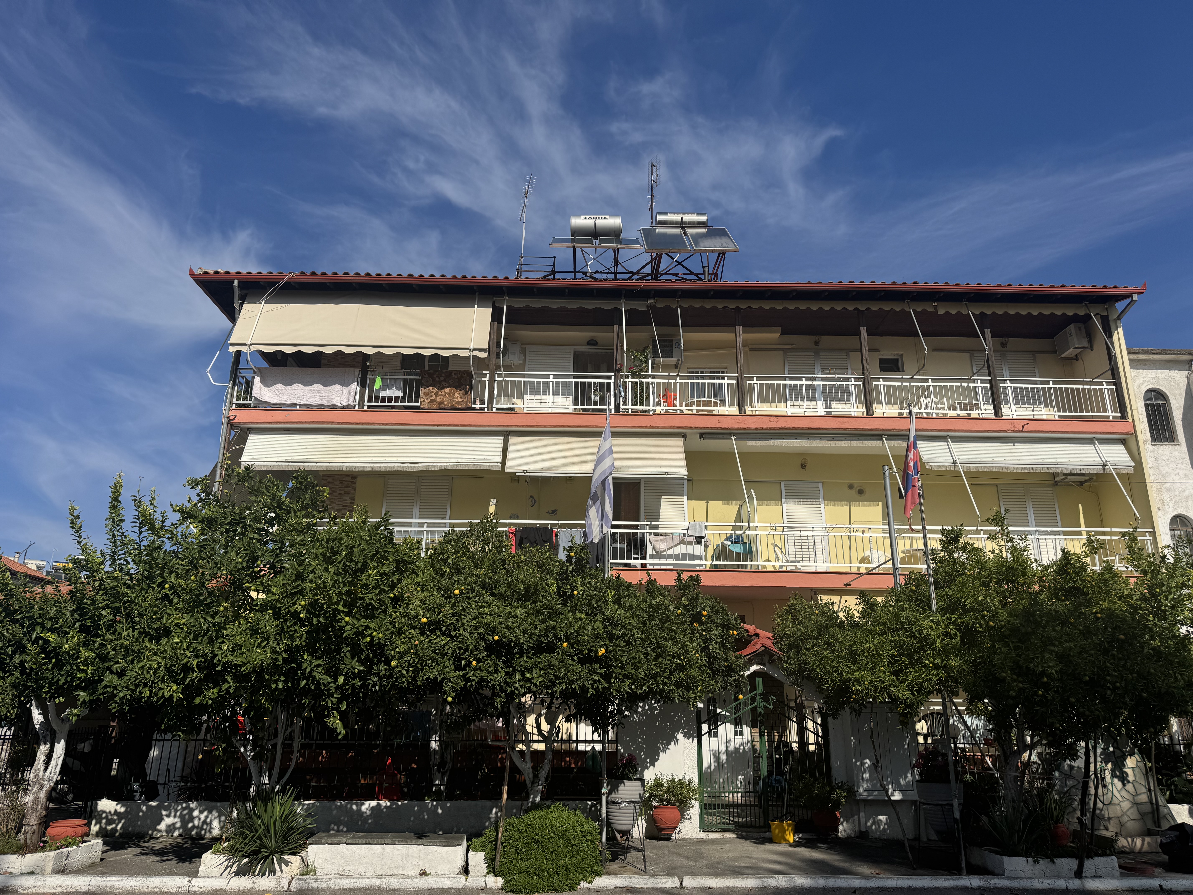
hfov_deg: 71.6
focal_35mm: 24
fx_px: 827
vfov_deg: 56.8
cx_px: 596
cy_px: 448
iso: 80
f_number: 1.78
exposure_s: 1/7937
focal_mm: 6.76
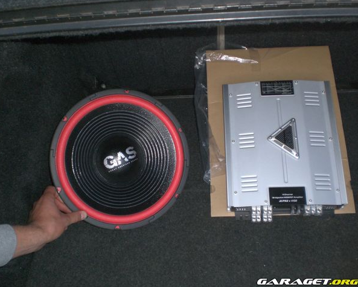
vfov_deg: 37.4
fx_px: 424
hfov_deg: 45.7
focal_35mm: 40
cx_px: 167
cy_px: 143
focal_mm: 6.3
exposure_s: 1/60
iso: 200
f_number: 3.1
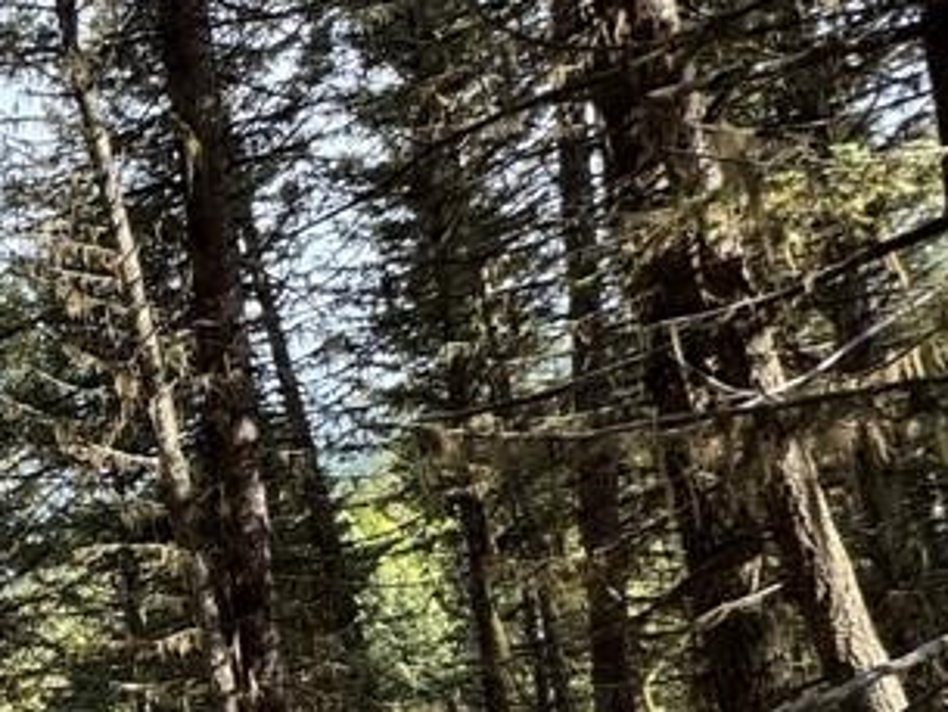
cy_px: 718
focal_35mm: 47
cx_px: -476
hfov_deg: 27.6
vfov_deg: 28.9
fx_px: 1288
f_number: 2.2
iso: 40
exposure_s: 1/231
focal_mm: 2.22
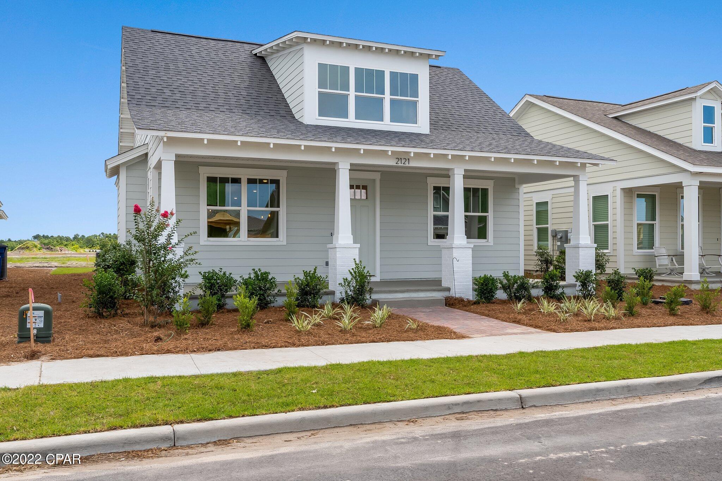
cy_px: 240
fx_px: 602
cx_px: 361
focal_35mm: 30
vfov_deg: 43.6
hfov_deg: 61.9
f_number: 9
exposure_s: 1/80
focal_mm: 20.2
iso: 80
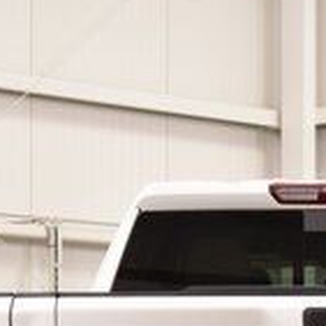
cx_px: 358
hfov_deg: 8.6
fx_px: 2162
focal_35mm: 203
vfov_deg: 8.5
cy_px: 422
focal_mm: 35
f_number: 8
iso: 1400
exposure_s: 1/60
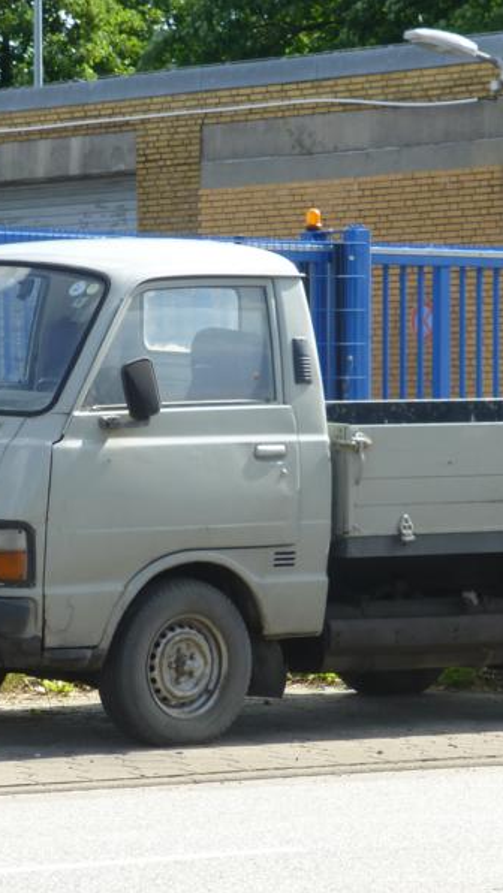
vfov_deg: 10.8
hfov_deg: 6.1
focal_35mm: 200
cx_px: 316
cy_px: 446
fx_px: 4740
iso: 100
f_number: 5.4
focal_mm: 24.4
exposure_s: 1/200
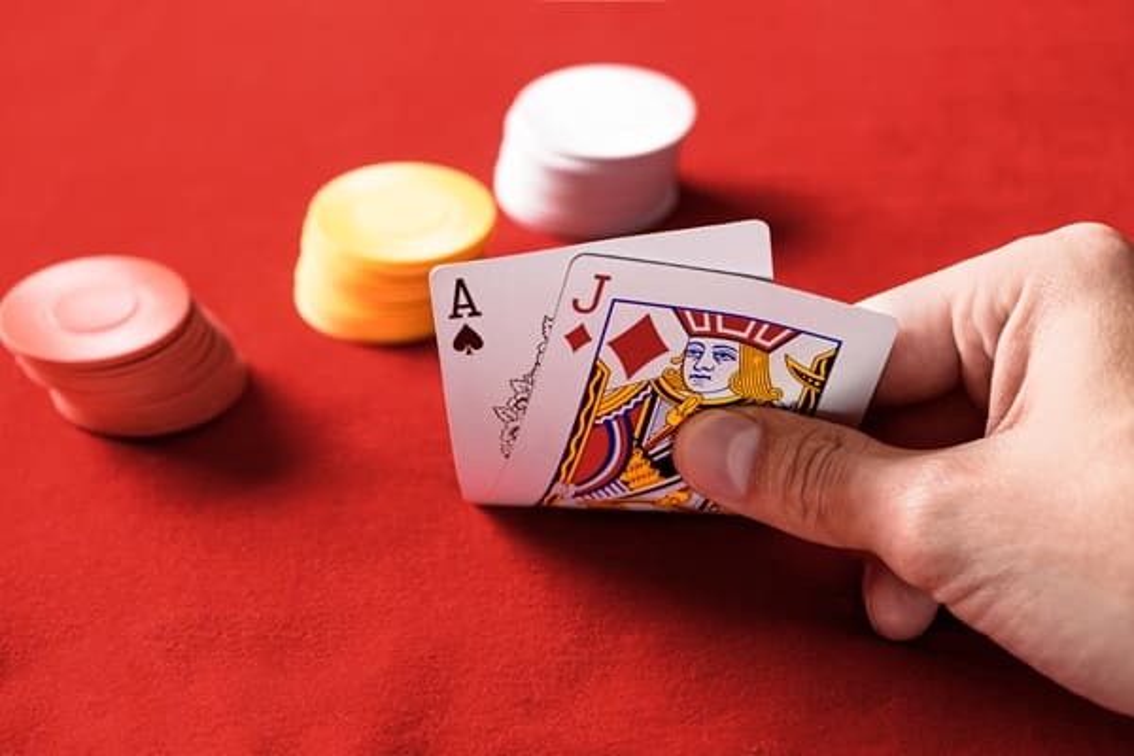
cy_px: 378
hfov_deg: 19.5
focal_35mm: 105
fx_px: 3307
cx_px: 567
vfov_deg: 13.0
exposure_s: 1/160
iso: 80
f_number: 9
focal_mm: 105
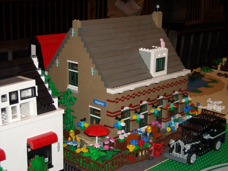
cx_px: 114
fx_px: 448
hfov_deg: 28.6
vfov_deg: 21.6
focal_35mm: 68
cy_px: 86
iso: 200
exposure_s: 1/60
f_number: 3.7
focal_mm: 11.02
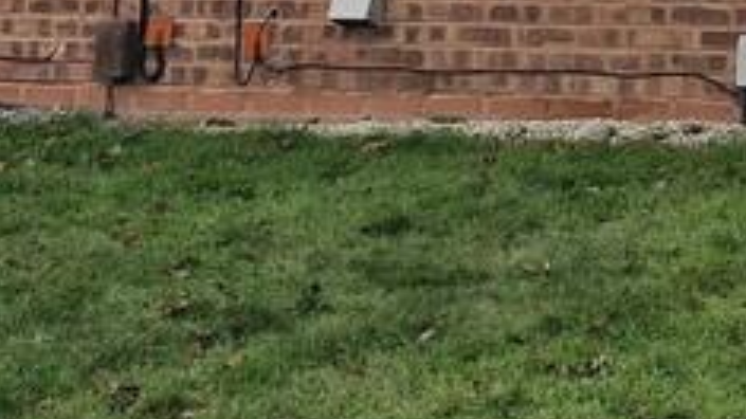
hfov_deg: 17.7
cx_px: 1108
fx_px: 2155
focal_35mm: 109
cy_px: -549
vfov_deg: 9.9
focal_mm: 5.54
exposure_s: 1/724
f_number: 1.8
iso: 50
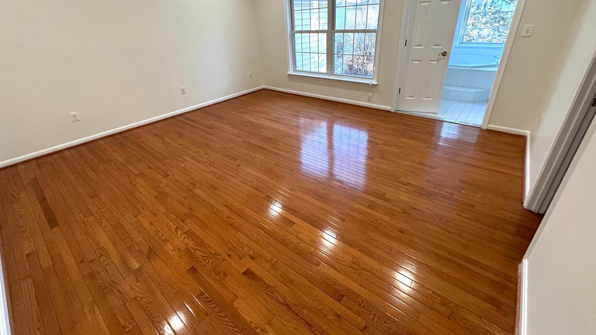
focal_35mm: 16
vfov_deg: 66.8
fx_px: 253
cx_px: 301
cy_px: 145
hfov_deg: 99.4
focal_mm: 2.22
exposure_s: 1/120
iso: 250
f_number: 2.2
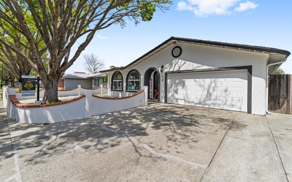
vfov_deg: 69.0
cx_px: 146
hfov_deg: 95.4
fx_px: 133
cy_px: 87
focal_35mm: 17
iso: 125
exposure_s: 1/500
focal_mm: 14.6
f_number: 7.1
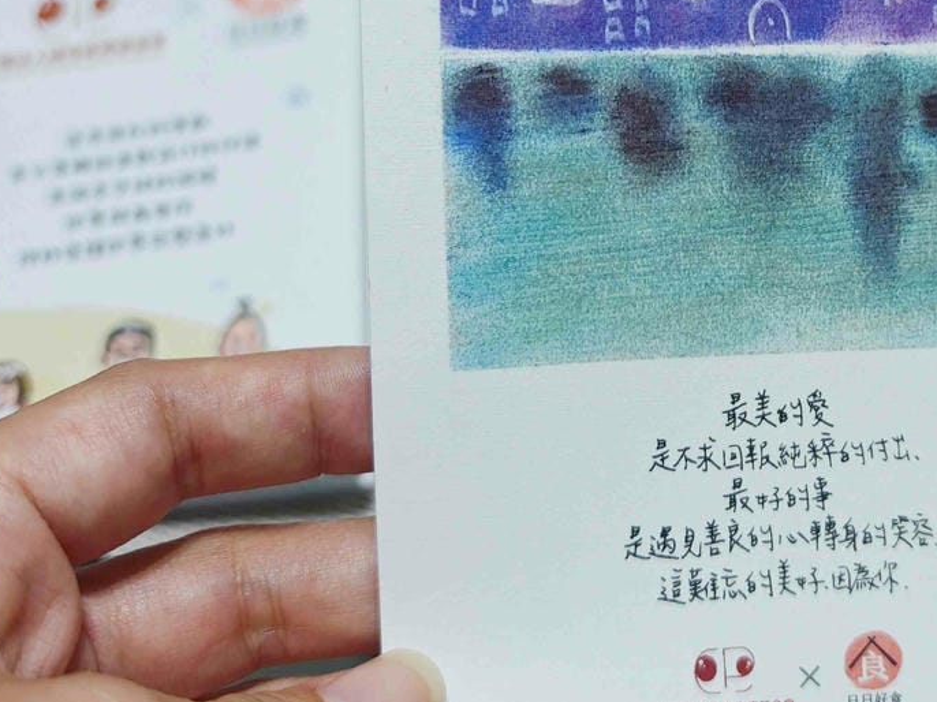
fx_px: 1515
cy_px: 168
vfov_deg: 25.7
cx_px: 712
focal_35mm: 56
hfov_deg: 33.6
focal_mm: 8.72
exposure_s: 1/120
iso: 400
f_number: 2
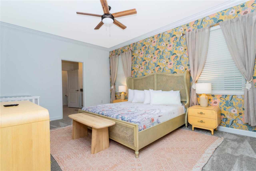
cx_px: 128
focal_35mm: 17
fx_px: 121
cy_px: 86
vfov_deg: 70.4
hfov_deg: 93.3
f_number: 10
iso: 800
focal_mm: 17
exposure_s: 1/100
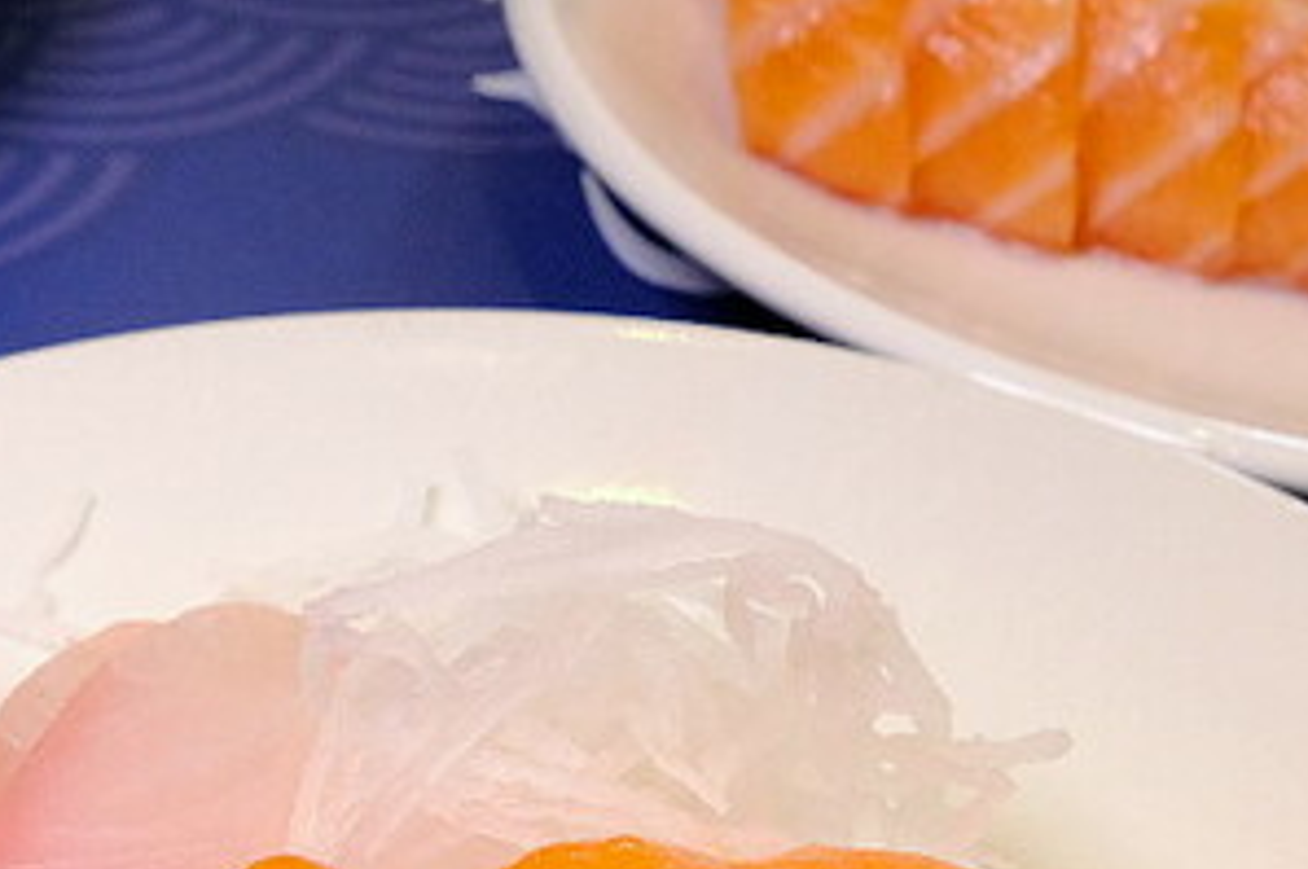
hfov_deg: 26.3
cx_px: 540
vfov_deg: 16.6
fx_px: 2795
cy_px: 1167
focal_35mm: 77
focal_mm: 18
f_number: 7.1
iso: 1000
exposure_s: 1/60
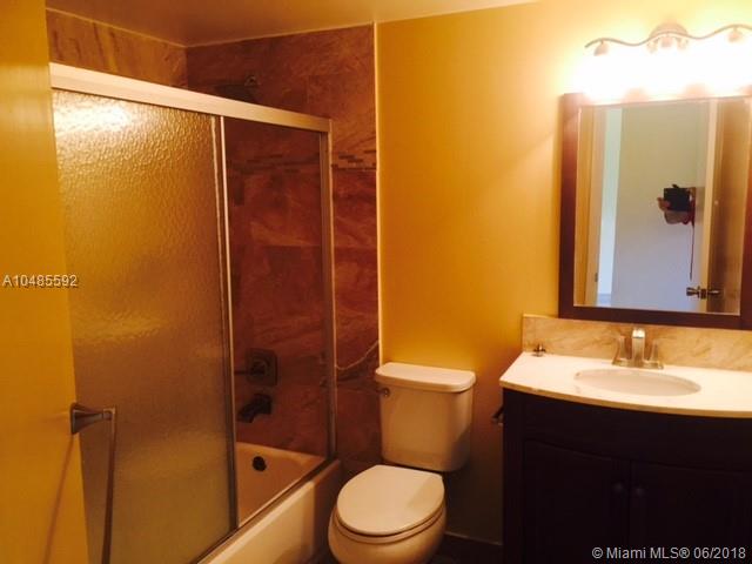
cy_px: 282
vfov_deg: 48.2
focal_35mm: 29
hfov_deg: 61.7
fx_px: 630
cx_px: 376
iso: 100
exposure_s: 1/15
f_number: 2.2
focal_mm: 4.15
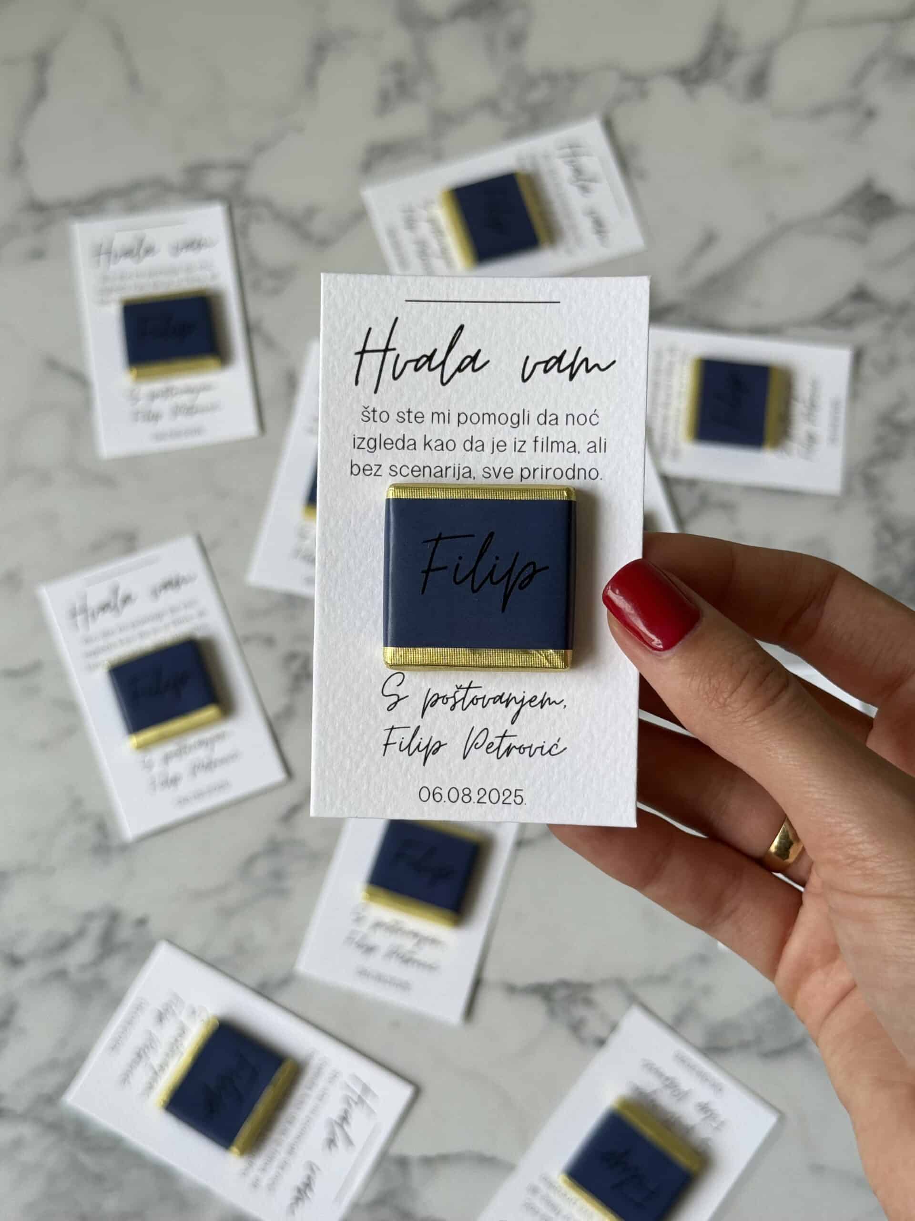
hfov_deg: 30.3
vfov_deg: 39.7
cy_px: 610
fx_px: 1692
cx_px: 458
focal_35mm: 48
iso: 64
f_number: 1.78
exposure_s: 1/452
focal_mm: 6.76
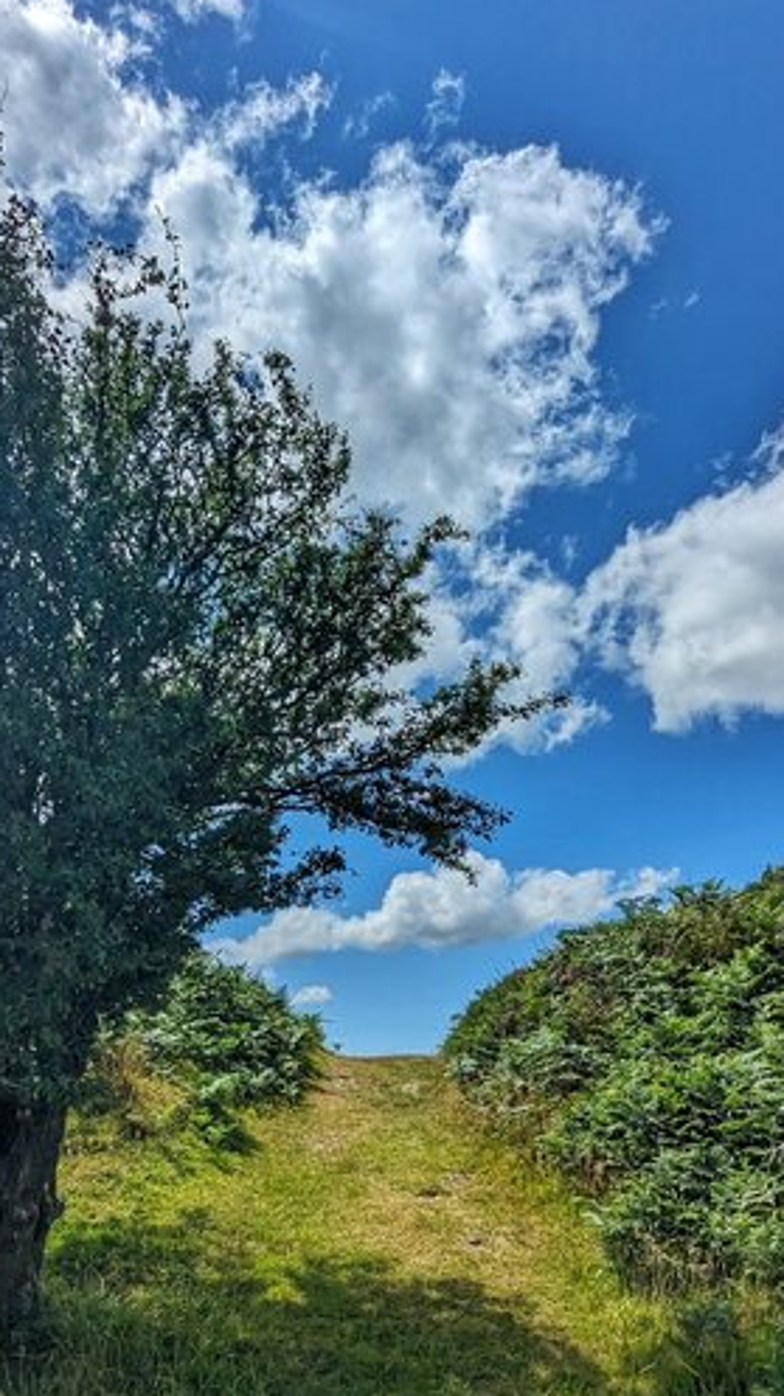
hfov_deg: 45.8
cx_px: 334
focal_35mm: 25
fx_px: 925
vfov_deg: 73.7
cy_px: 788
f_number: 2.2
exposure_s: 1/6369
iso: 51
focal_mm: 2.35
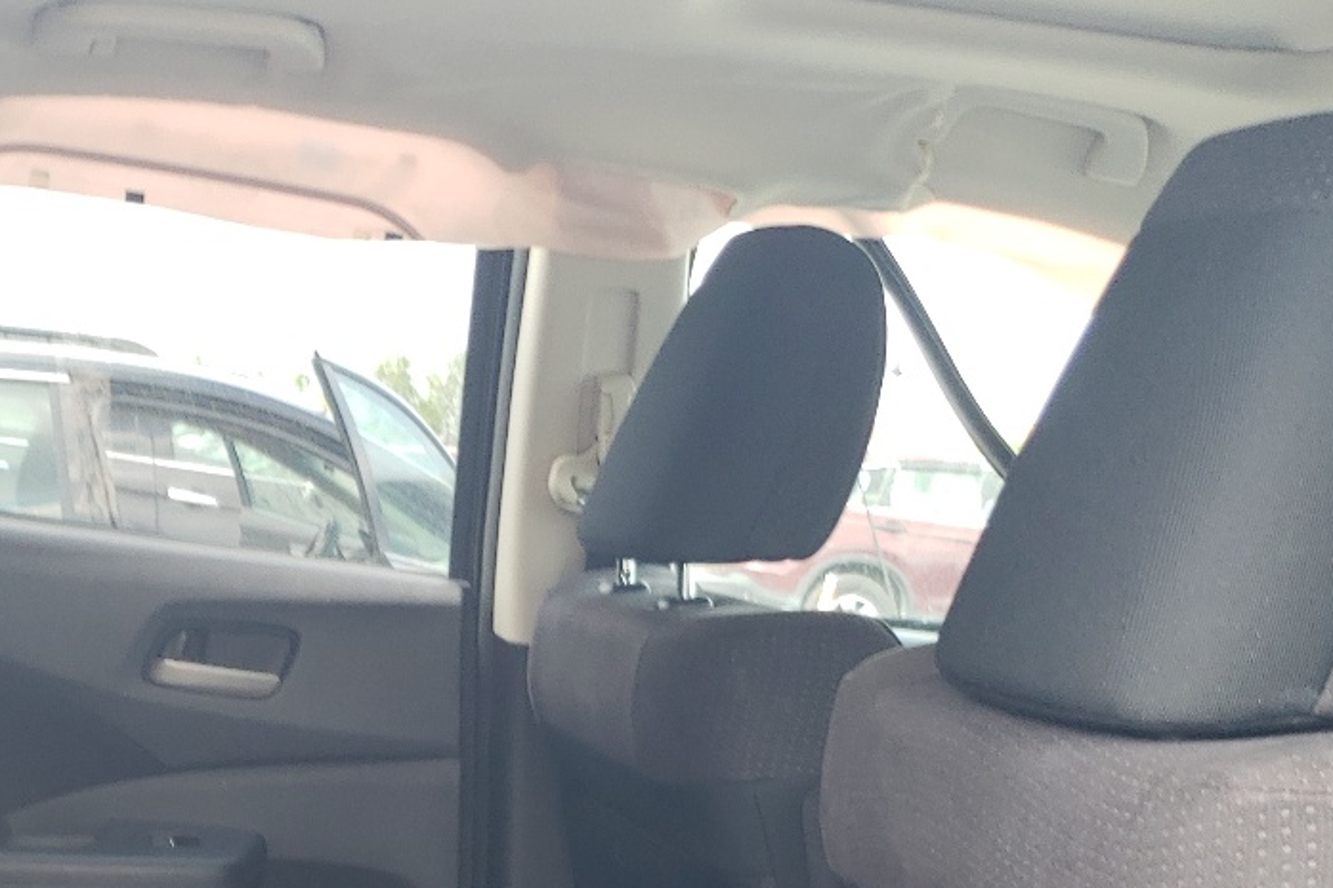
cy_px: 1113
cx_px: 288
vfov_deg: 20.3
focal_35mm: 62
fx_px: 2295
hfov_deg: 31.6
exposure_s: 1/143
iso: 50
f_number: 1.5
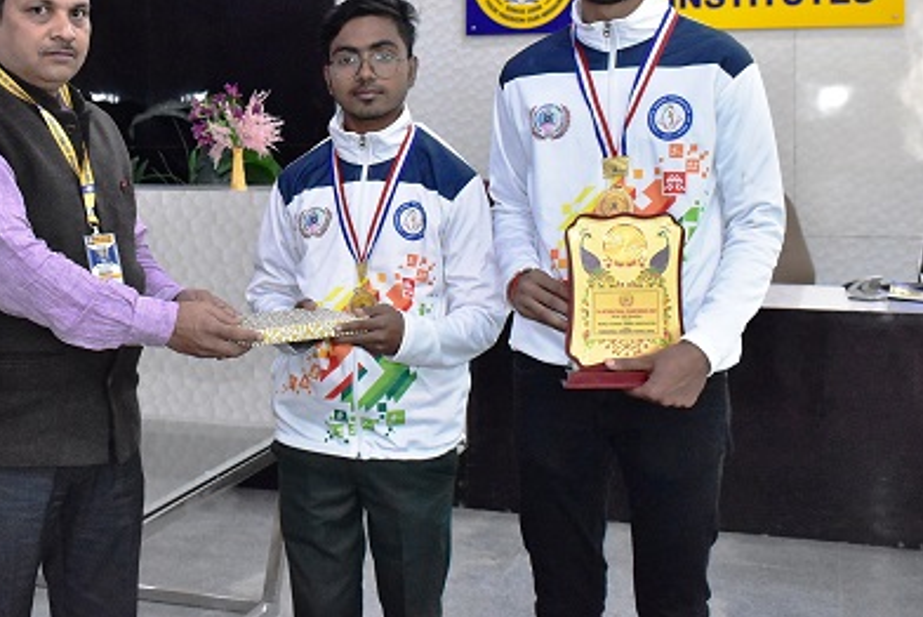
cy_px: 184
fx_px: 1411
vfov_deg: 24.5
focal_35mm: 55
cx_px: 253
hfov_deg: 35.6
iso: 5000
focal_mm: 24
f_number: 5
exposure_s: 1/100
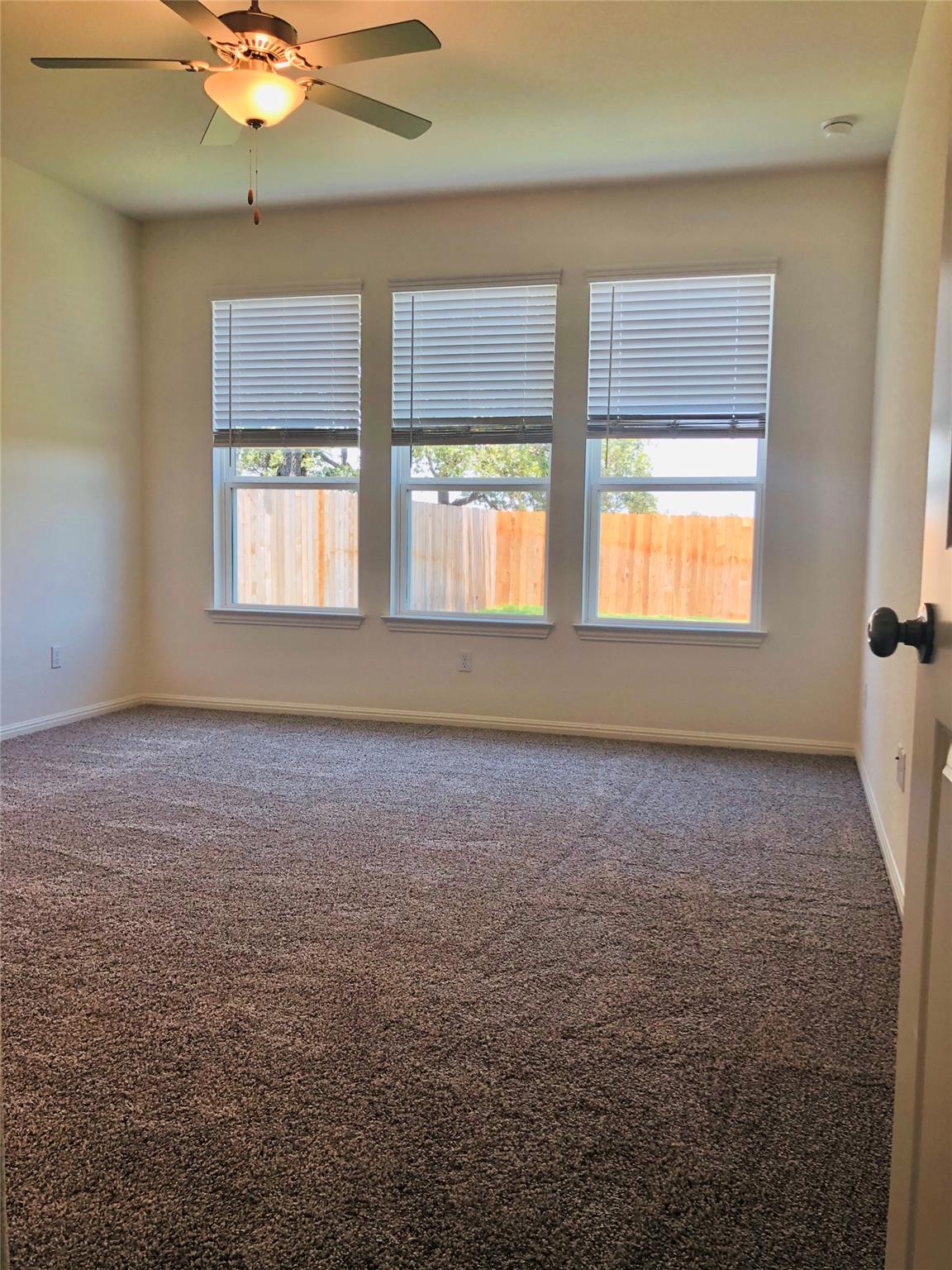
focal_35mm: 28
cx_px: 476
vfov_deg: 63.4
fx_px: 1027
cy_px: 635
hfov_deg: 49.7
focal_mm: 4
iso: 64
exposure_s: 1/120
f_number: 1.8
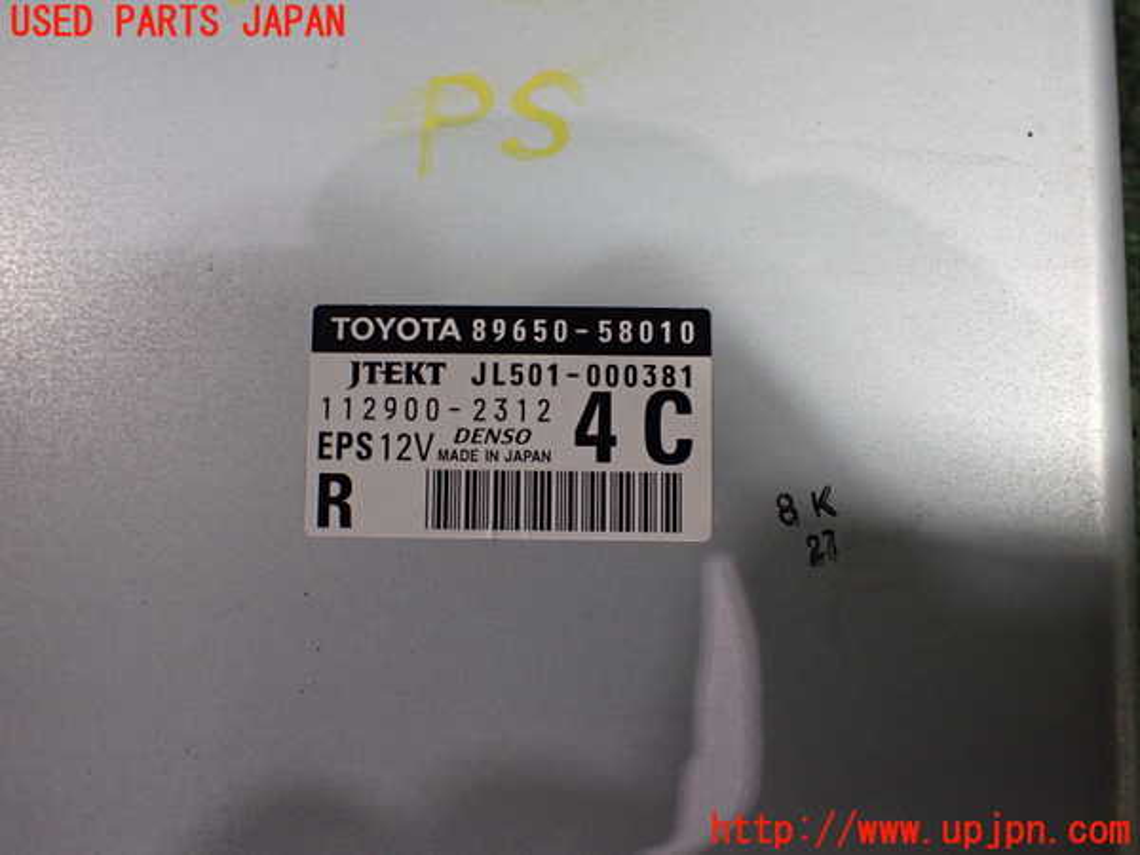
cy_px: 428
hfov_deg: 60.0
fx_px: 988
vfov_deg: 46.8
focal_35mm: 30
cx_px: 570
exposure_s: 1/125
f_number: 2.3
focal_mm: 5.4
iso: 500
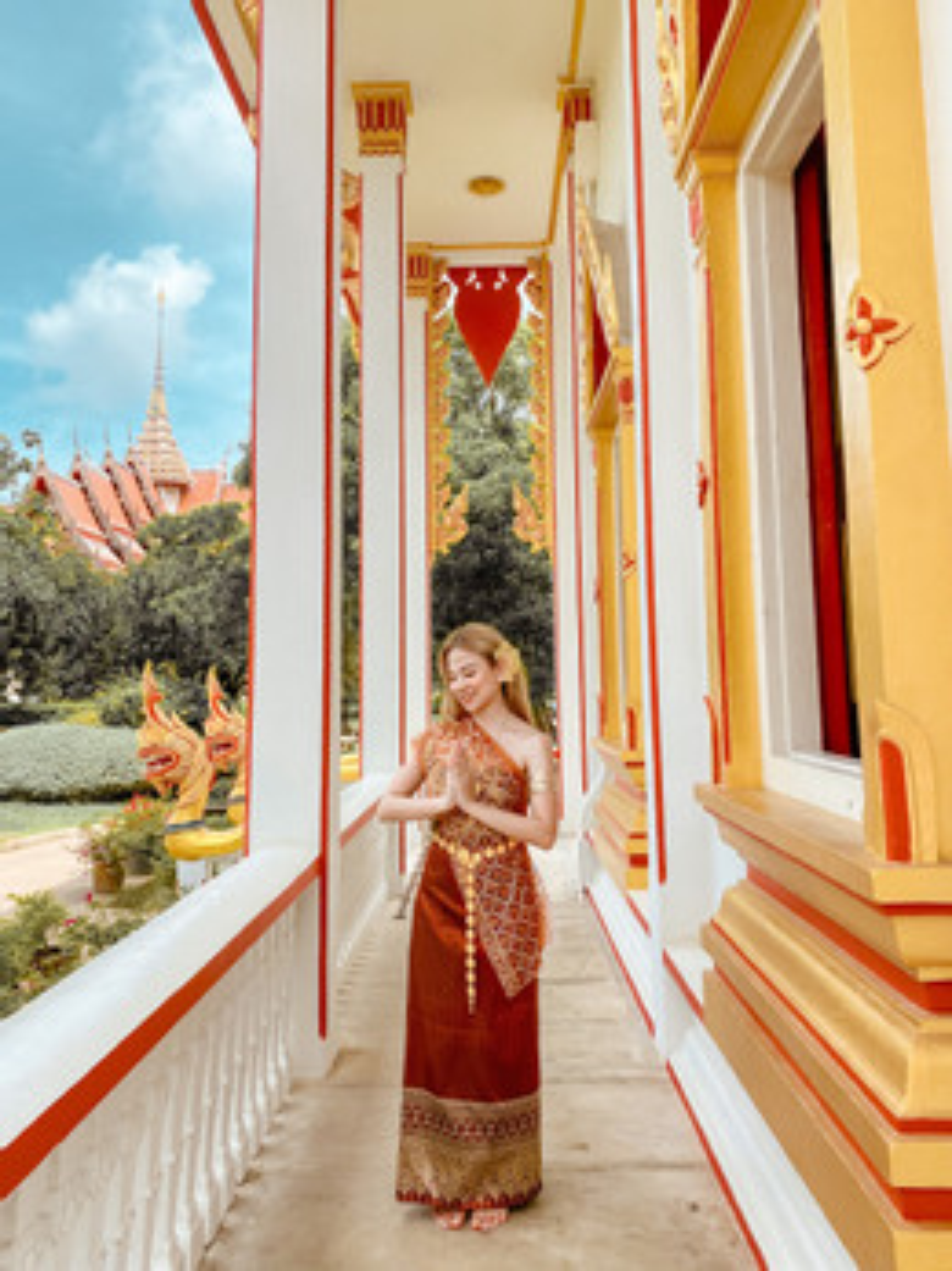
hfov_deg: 53.0
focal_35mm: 26
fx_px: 954
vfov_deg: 67.3
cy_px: 636
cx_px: 476
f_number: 1.8
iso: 32
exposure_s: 1/1100
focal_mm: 4.25
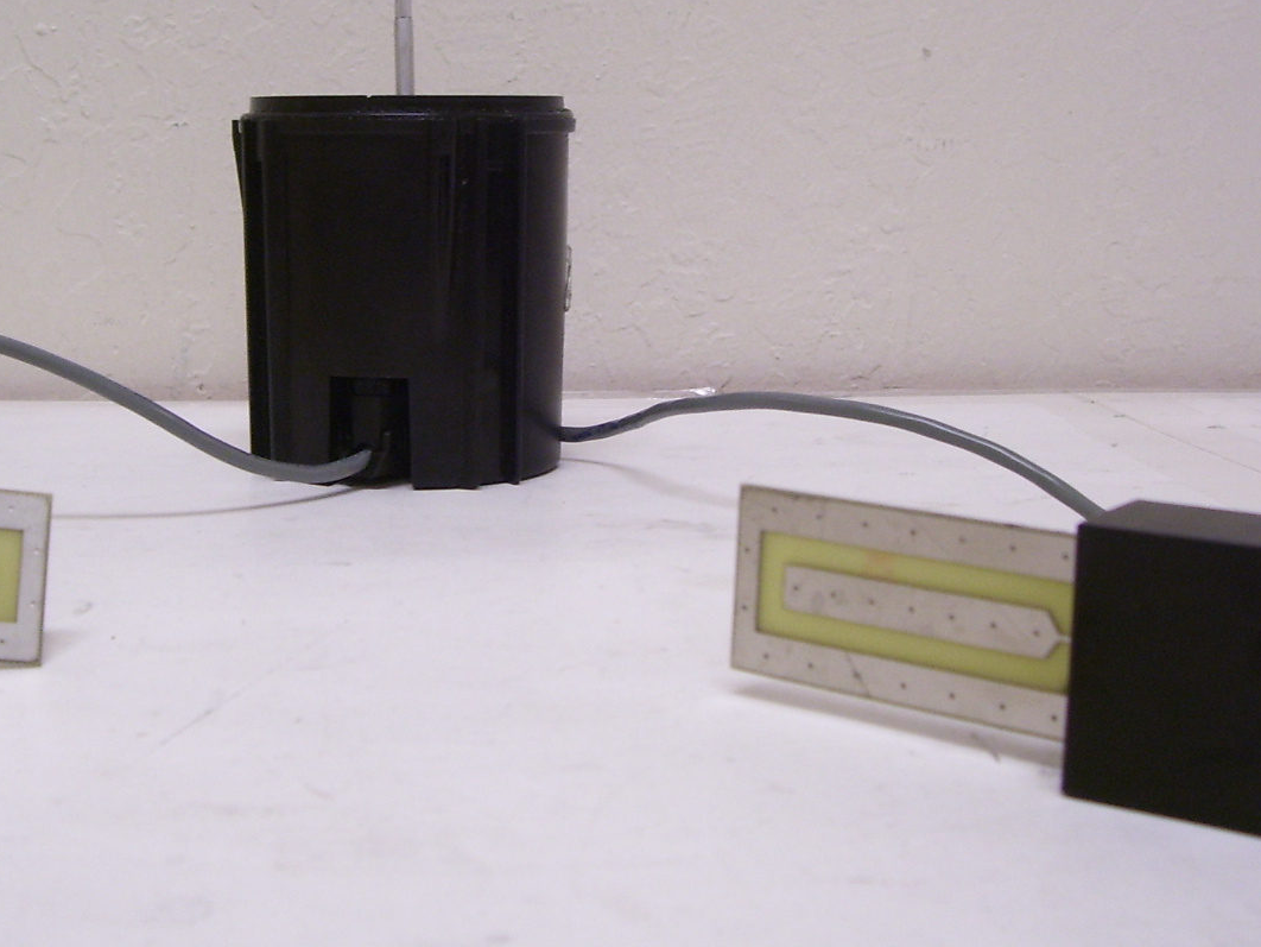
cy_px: 307
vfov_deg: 27.3
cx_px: 427
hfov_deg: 35.8
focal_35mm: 53
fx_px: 1931
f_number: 2.7
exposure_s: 1/30
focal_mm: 5.6
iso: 125
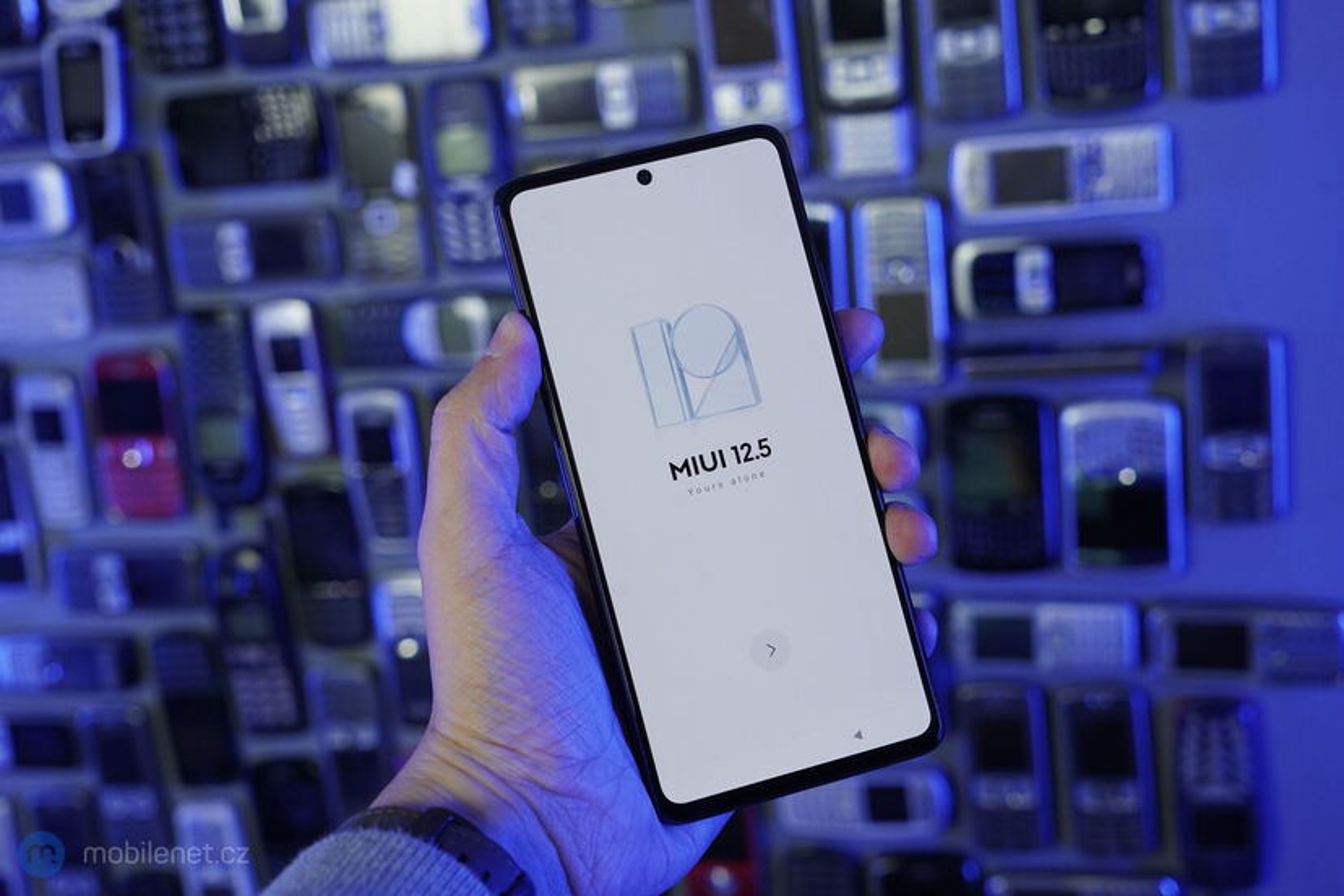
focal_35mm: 50
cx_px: 672
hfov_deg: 39.6
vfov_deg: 27.0
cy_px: 448
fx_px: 1867
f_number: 6.3
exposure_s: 1/160
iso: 2000
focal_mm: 50
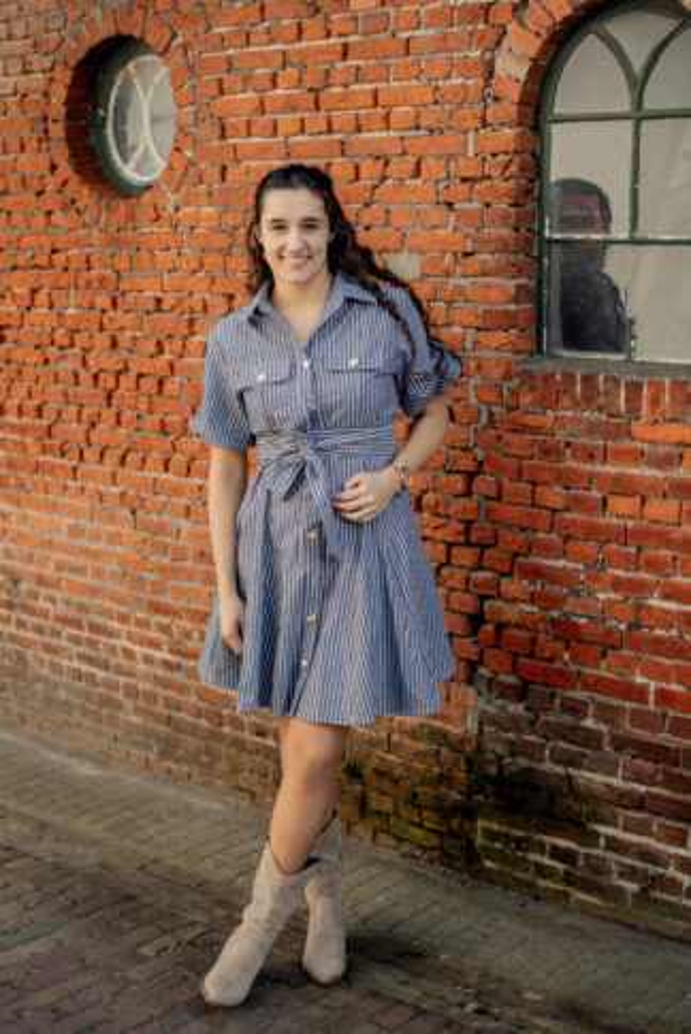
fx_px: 1437
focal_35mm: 50
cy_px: 517
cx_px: 346
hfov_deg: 27.0
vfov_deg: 39.6
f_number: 2.5
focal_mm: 50
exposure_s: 1/800
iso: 160
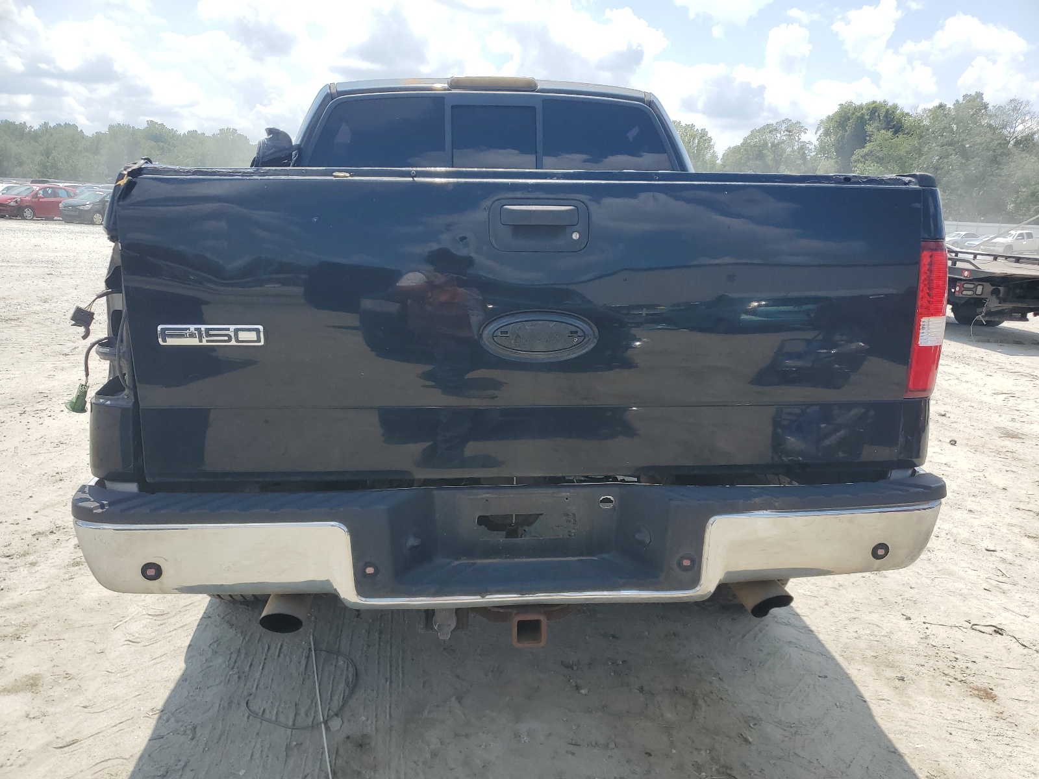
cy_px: 390
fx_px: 780
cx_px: 520
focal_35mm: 26
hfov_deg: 67.3
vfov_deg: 53.1
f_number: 1.5
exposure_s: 1/2500
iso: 50
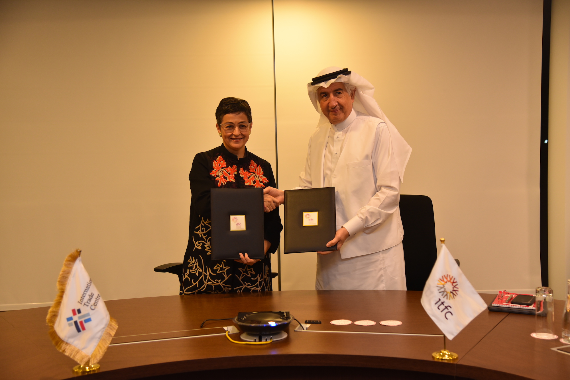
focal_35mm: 48
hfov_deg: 41.1
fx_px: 760
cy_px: 190
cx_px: 285
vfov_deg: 28.1
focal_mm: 48
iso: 1100
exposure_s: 1/60
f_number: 4
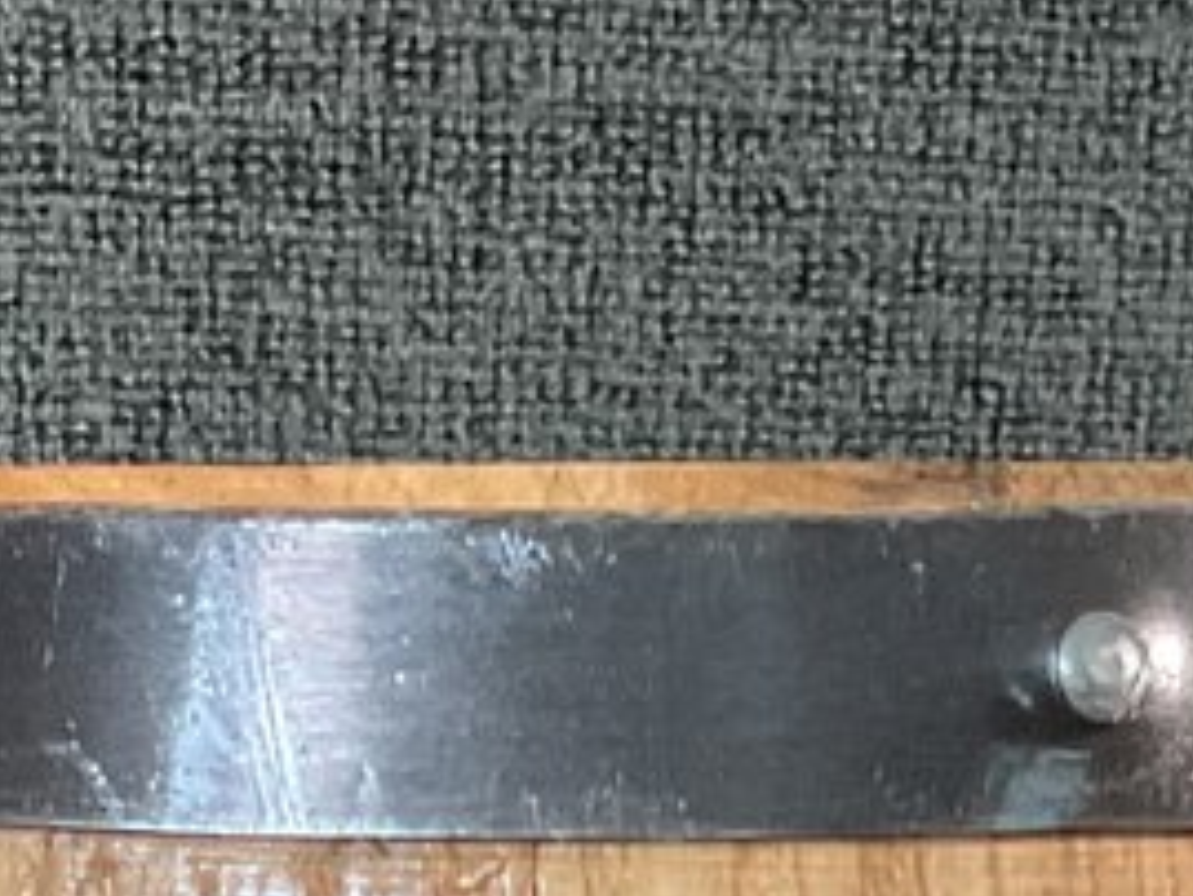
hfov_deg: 12.1
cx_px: 636
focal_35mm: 163
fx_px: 5620
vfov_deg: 8.2
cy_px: 2331
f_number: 1.8
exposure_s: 1/60
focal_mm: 3
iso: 160
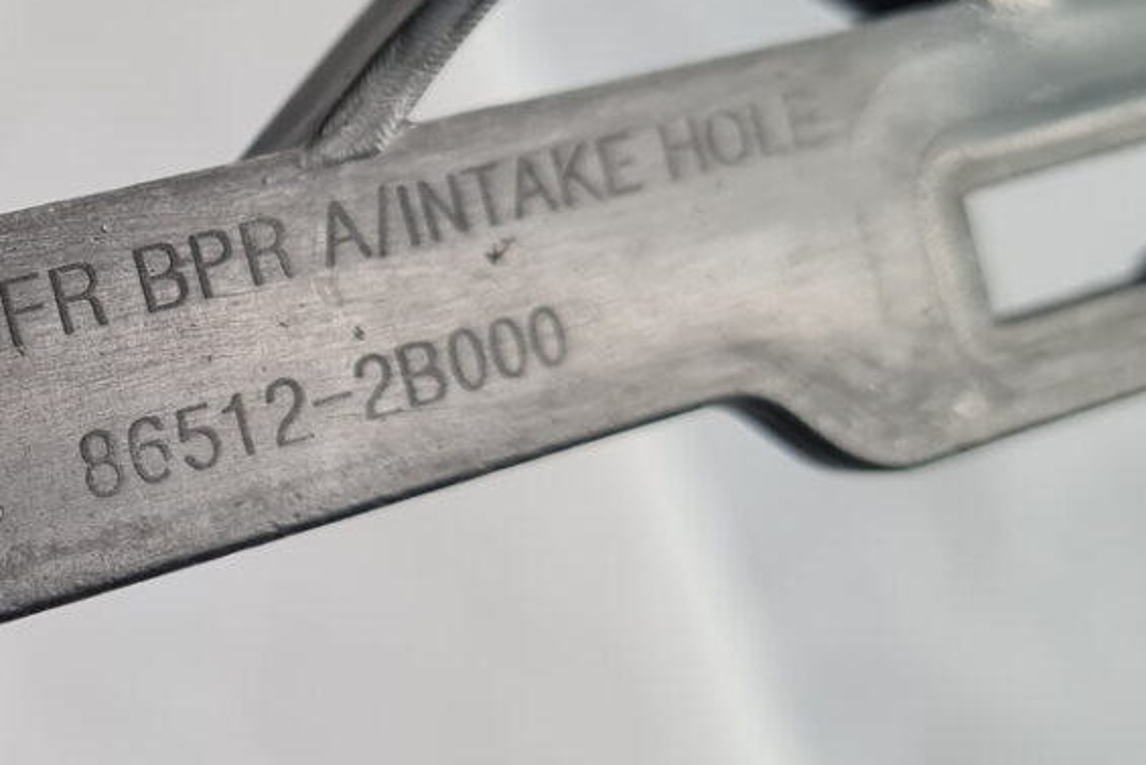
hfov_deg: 27.9
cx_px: -57
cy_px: 369
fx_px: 2133
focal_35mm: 67
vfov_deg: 20.3
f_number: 1.8
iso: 200
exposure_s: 1/100
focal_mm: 5.4
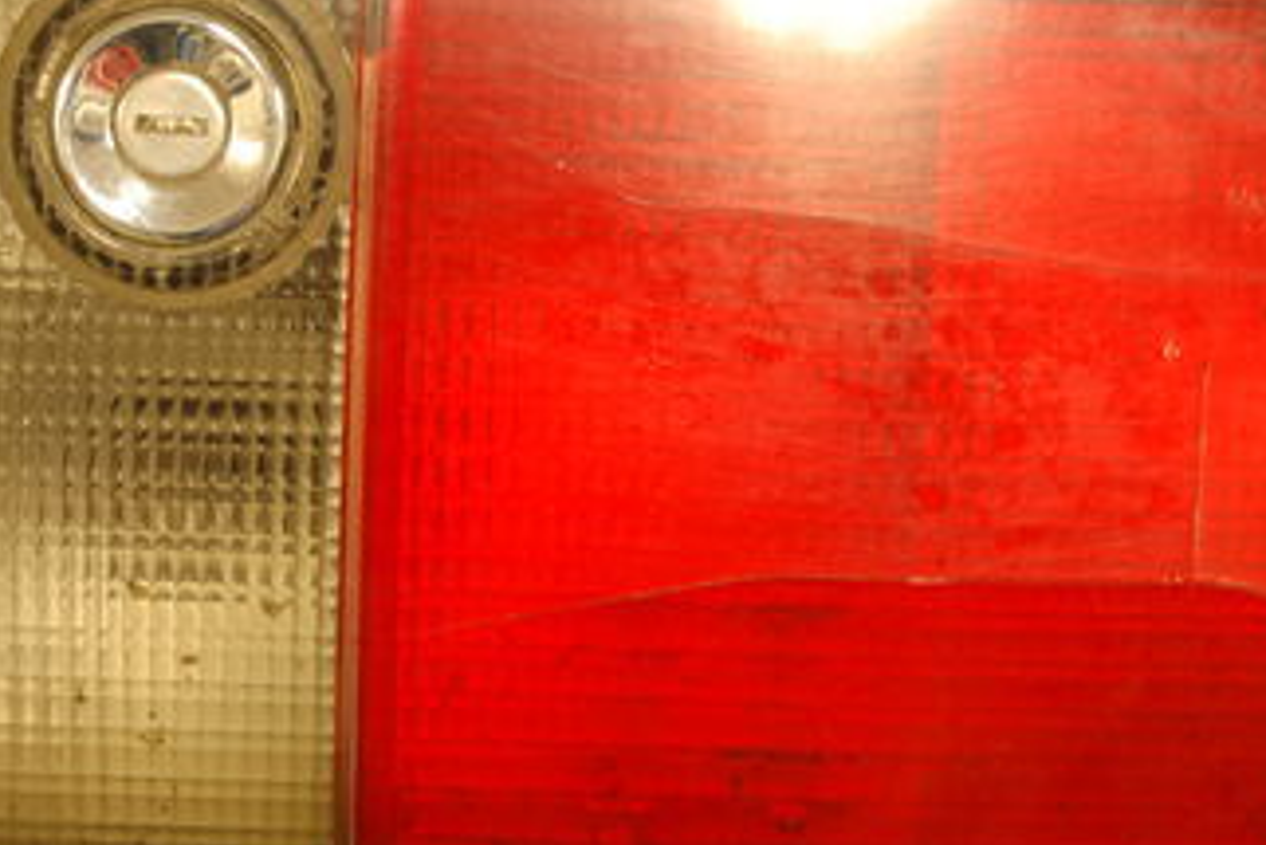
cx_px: 869
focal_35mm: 164
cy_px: 476
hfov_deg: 12.5
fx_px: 5769
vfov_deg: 8.4
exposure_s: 1/2.5
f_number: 5.6
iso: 200
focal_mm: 55
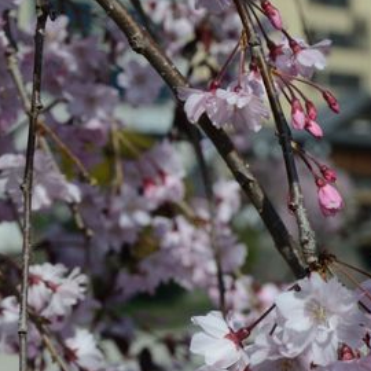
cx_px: 436
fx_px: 1989
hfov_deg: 10.5
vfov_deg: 10.5
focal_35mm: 164
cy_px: 431
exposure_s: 1/800
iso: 100
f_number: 6.3
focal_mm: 34
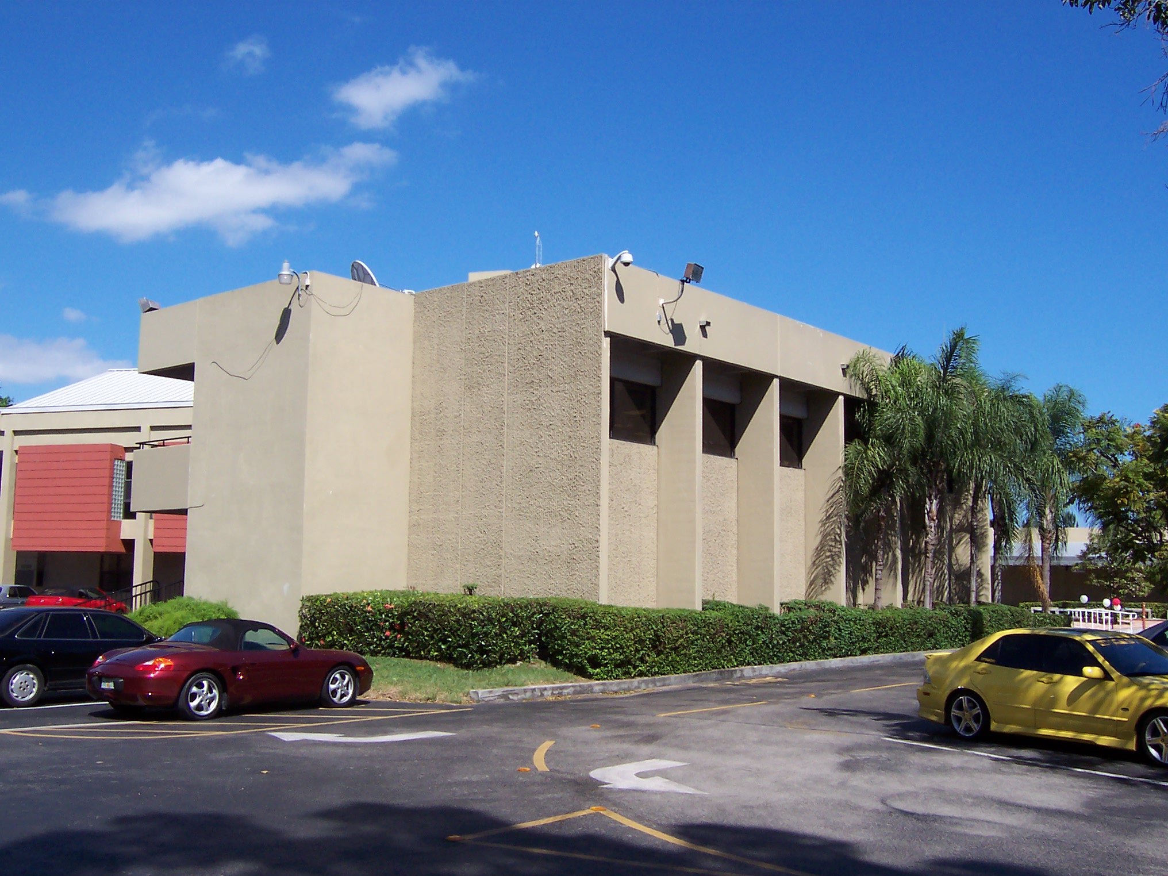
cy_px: 438
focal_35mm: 36
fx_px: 1215
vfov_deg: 39.7
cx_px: 584
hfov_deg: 51.4
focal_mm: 5.6
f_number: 5.6
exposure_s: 1/500
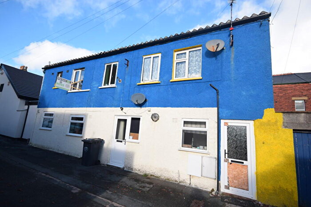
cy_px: 104
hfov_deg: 92.4
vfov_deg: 69.7
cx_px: 156
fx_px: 149
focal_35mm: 17
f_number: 8
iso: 220
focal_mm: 11.5
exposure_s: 1/250
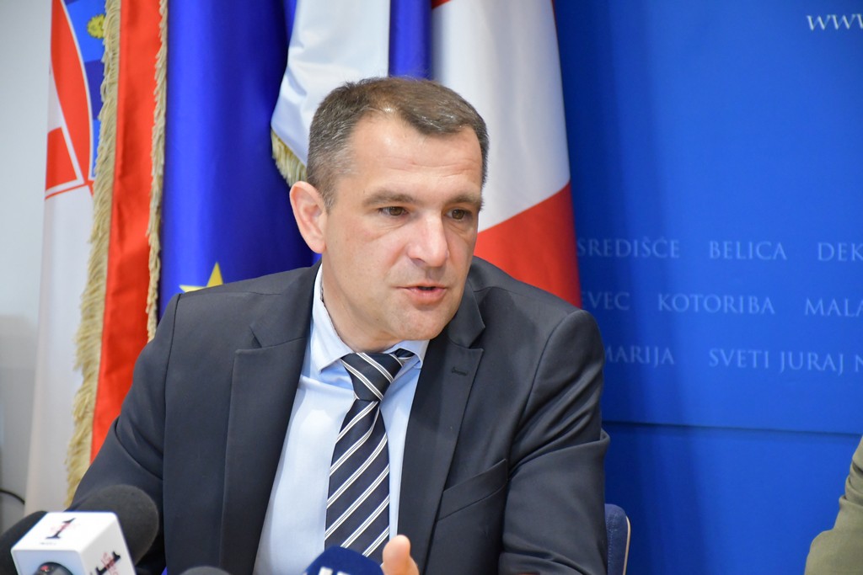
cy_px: 288
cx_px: 432
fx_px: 3236
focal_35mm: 135
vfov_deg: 10.2
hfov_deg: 15.2
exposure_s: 1/125
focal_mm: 90
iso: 4500
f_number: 5.3
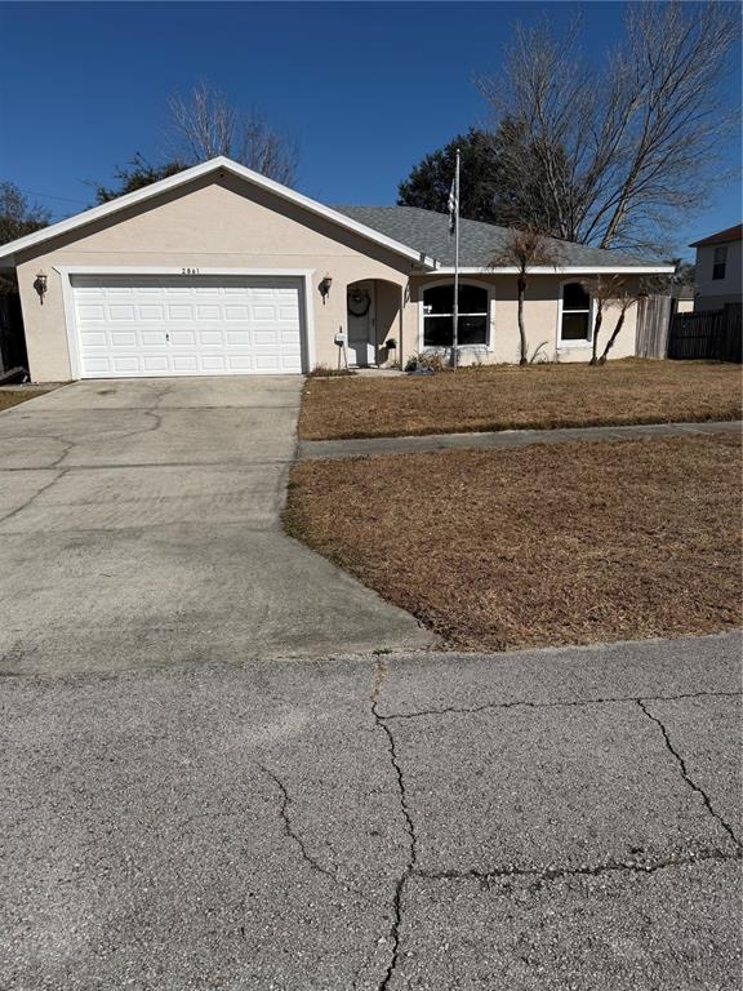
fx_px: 687
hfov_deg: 56.8
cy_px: 496
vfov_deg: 71.6
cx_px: 372
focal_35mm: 24
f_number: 1.78
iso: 80
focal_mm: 6.76
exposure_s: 1/11905
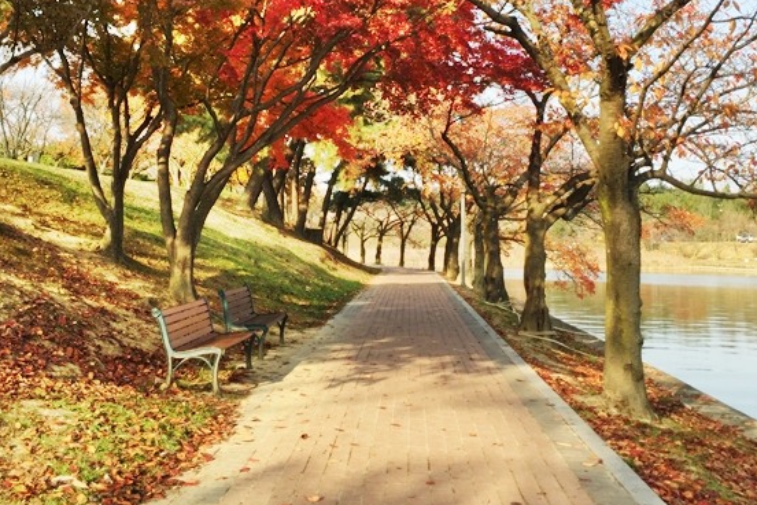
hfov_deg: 47.4
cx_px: 372
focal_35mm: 41
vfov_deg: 32.1
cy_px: 139
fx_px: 862
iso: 32
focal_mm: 4.15
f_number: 2.2
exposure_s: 1/638
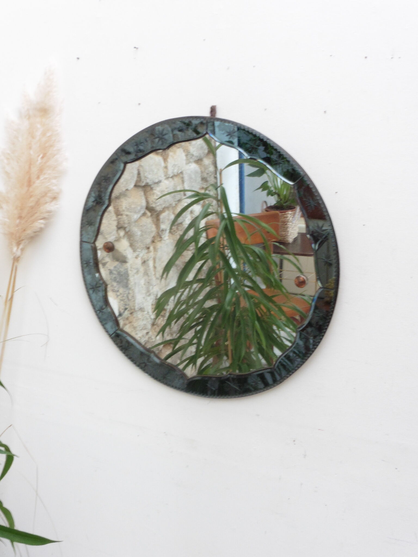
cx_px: 209
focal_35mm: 39
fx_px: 628
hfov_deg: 36.8
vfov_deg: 47.9
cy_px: 278
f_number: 8
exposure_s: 1/15
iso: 250
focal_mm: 6.9
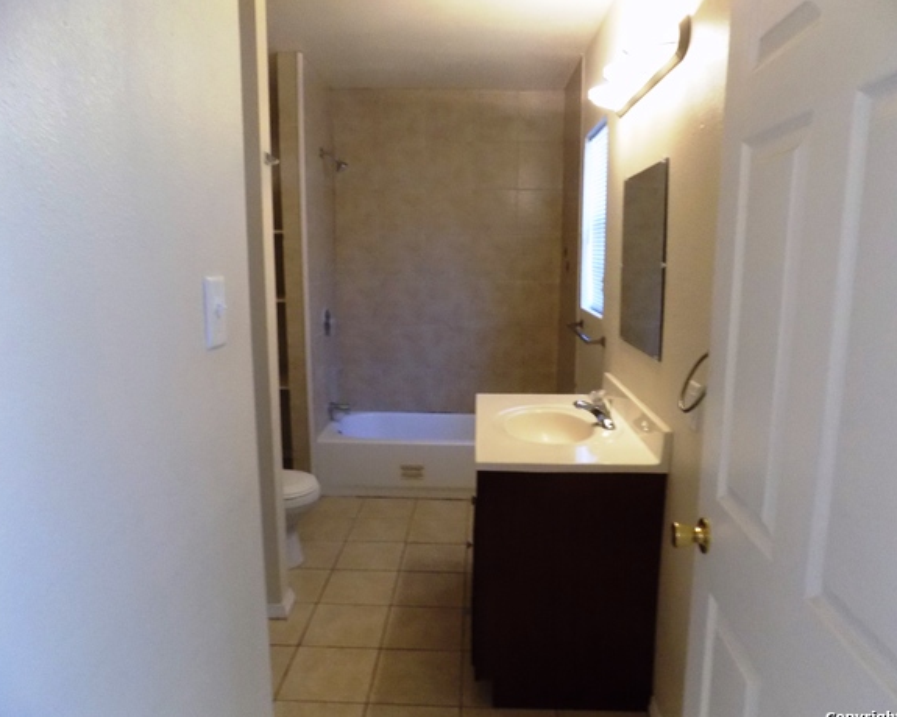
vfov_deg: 56.8
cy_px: 371
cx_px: 451
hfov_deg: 68.1
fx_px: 664
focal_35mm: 25
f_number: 3.1
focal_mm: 4
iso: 360
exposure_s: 1/30
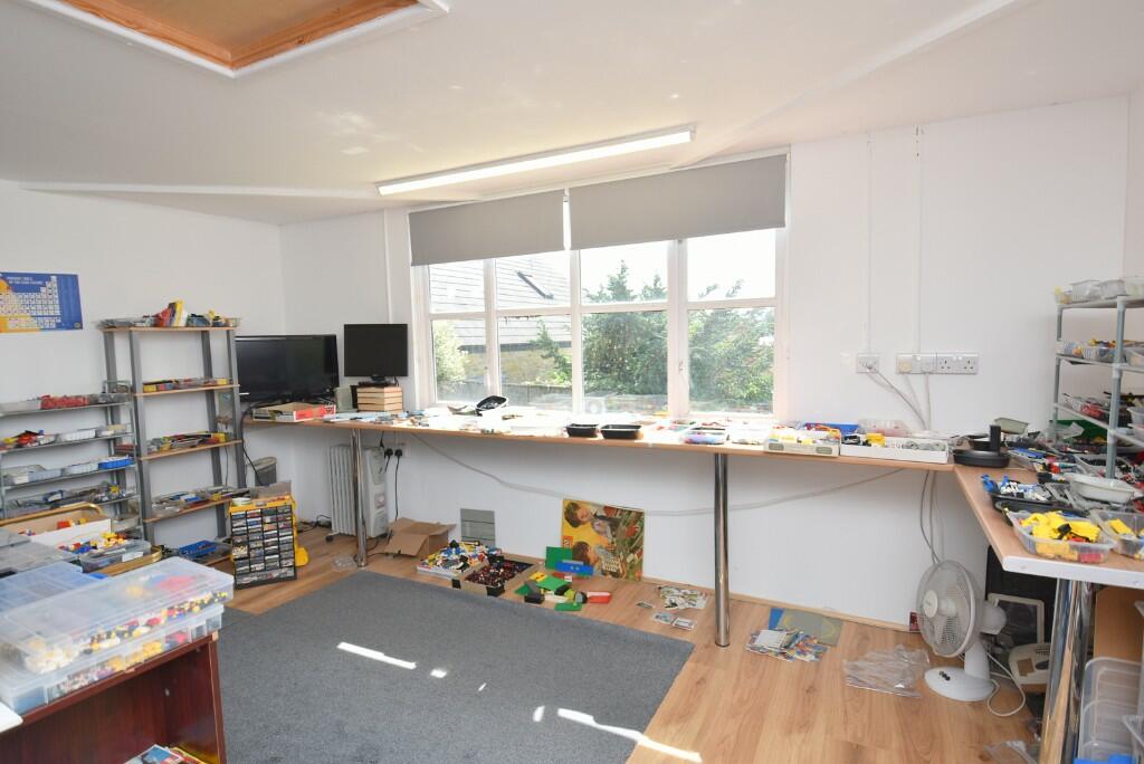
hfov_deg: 90.0
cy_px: 382
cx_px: 572
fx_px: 572
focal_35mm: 18
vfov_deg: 67.5
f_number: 5
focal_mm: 12
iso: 125
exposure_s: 1/200
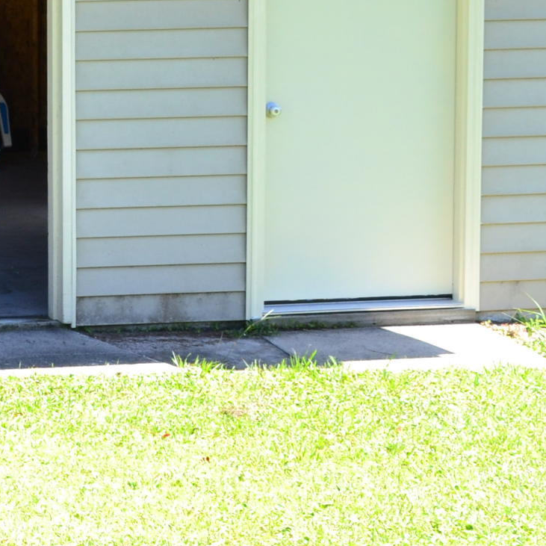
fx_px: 2427
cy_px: 113
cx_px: -426
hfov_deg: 11.9
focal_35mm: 136
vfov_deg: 12.8
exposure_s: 1/80
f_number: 9
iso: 400
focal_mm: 26
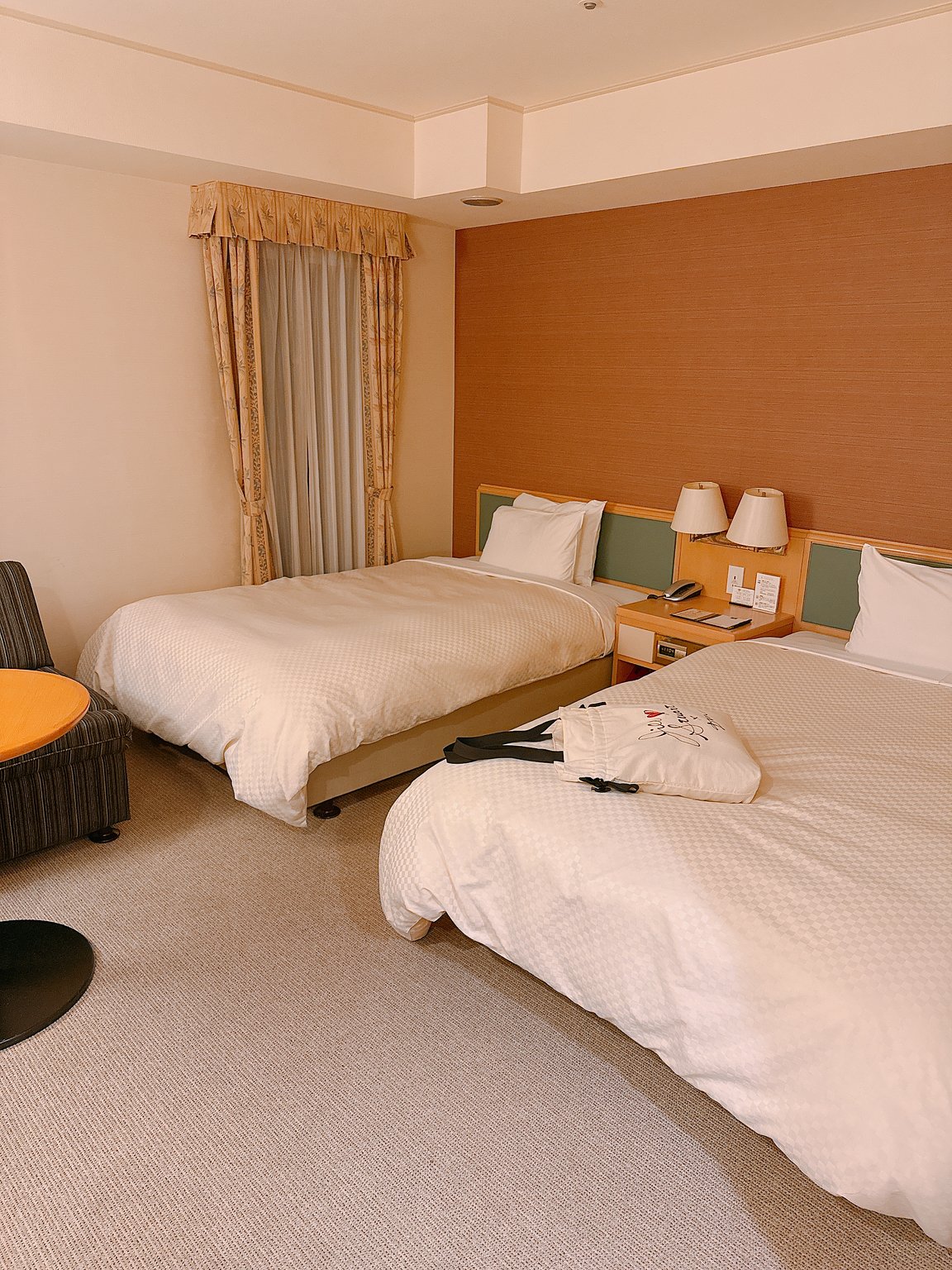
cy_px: 635
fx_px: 880
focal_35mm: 24
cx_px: 476
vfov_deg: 71.6
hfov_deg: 56.8
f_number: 1.78
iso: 640
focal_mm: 6.76
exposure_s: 1/50
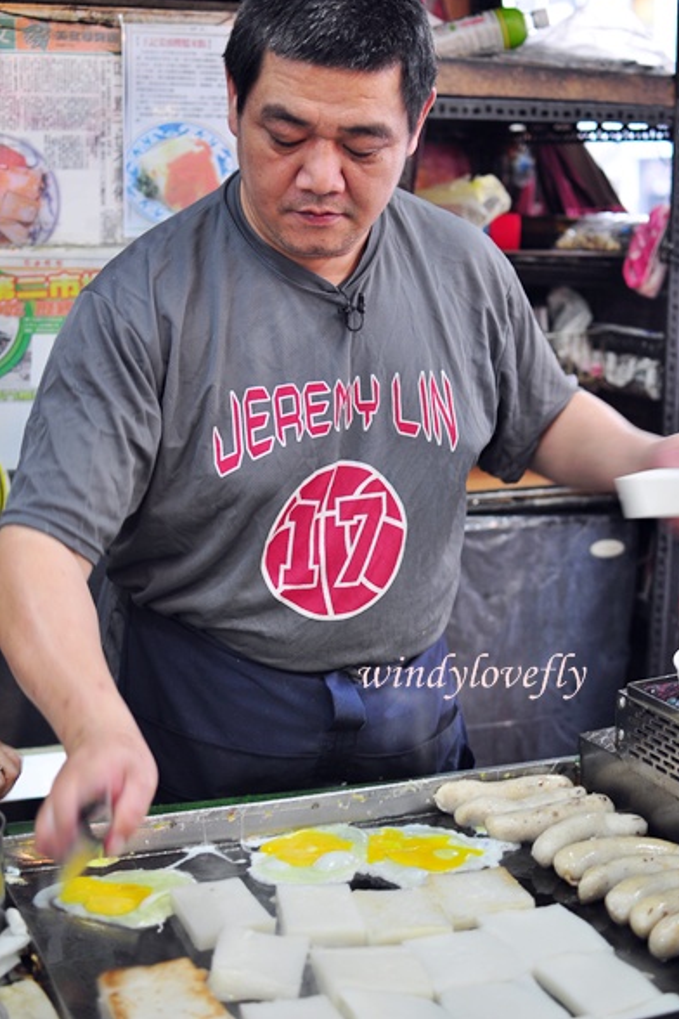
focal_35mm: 54
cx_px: 344
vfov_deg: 37.2
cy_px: 503
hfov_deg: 25.3
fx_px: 1514
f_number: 2.5
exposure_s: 1/30
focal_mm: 35
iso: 320
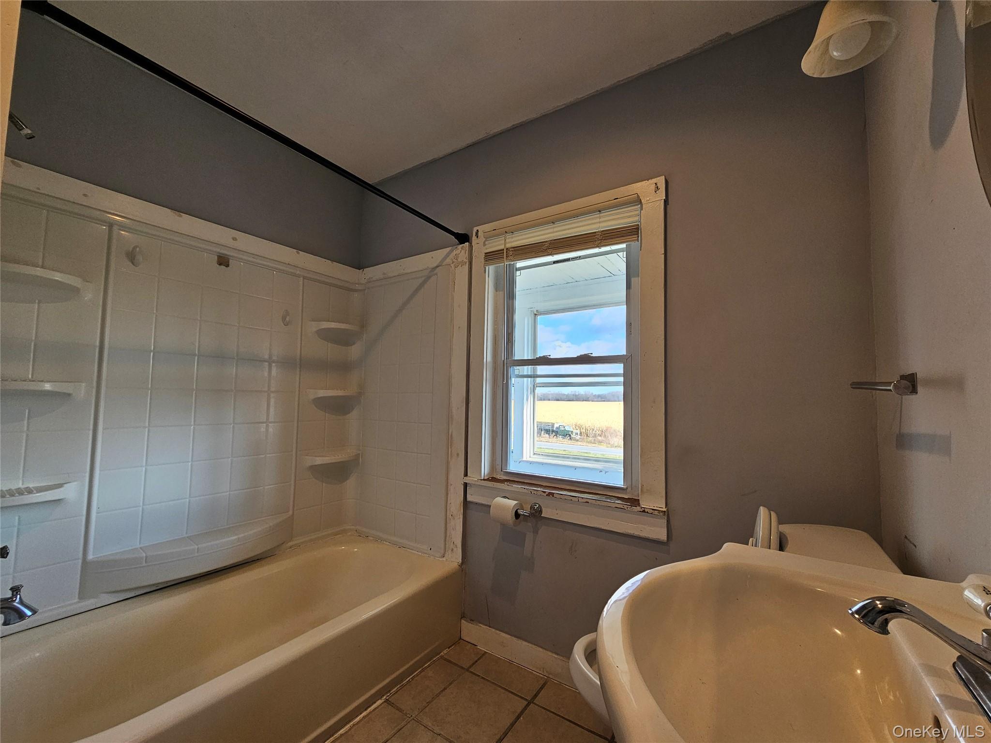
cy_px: 372
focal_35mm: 13
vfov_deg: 89.9
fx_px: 372
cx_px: 496
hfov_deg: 106.2
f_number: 2.2
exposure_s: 1/120
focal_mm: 2.2
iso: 80
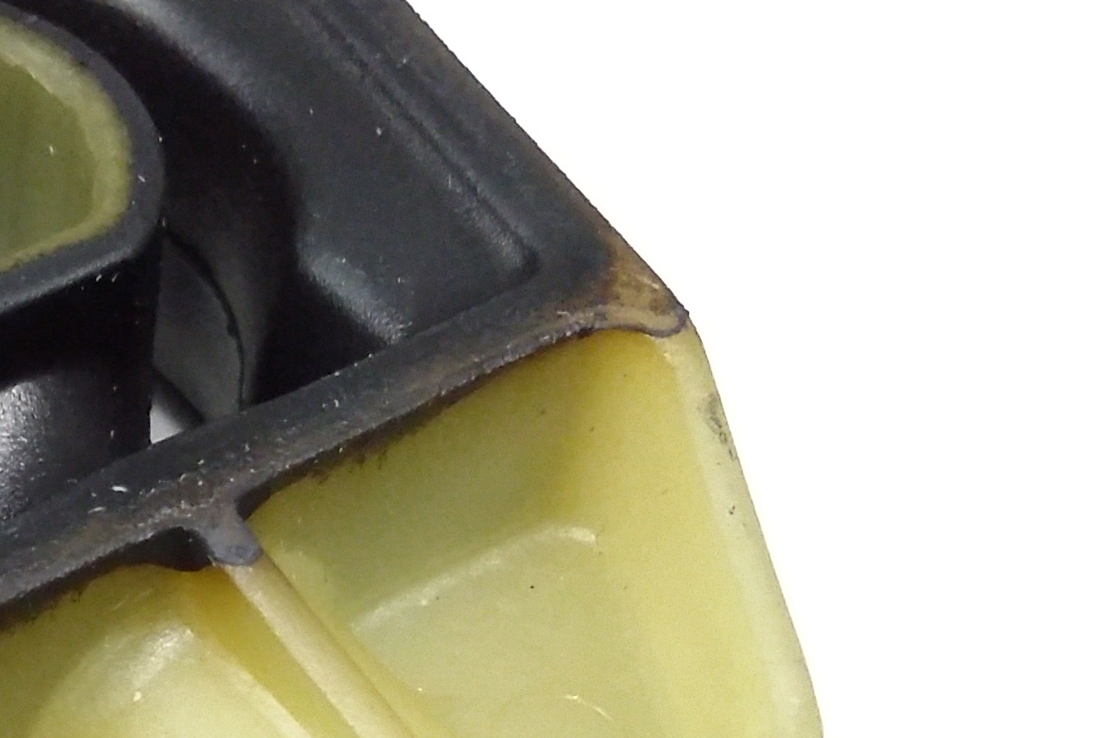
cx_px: -75
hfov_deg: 23.2
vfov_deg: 16.3
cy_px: 610
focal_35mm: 83
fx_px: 2552
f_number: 2.4
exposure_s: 1/15
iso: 320
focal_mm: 3.4
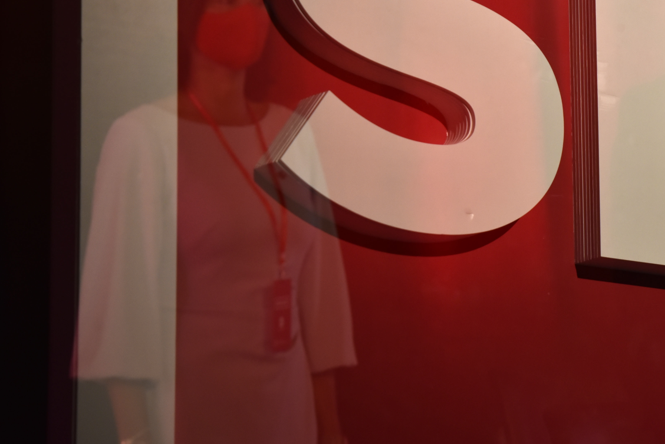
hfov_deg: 6.3
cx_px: 532
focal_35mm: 325
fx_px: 6005
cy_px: 106
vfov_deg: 4.2
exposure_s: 1/160
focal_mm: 200
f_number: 4
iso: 2500
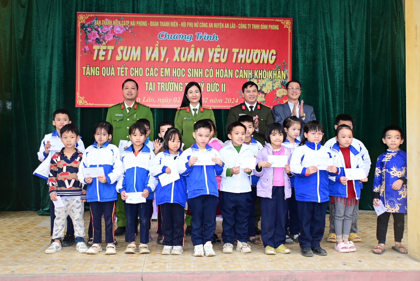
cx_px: 210
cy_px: 140
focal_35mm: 34
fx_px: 397
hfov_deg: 55.8
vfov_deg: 39.0
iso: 1000
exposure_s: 1/100
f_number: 5.6
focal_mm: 23
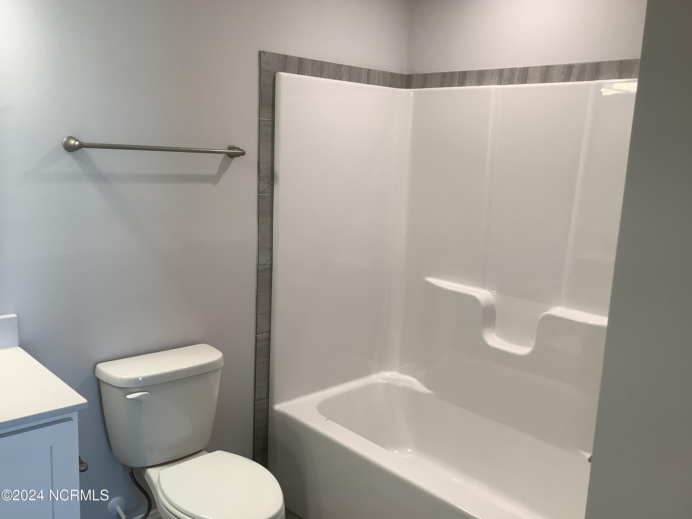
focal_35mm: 31
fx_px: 620
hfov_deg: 58.4
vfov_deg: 45.4
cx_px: 346
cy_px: 260
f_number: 2.4
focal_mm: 3.3
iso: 64
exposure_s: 1/50
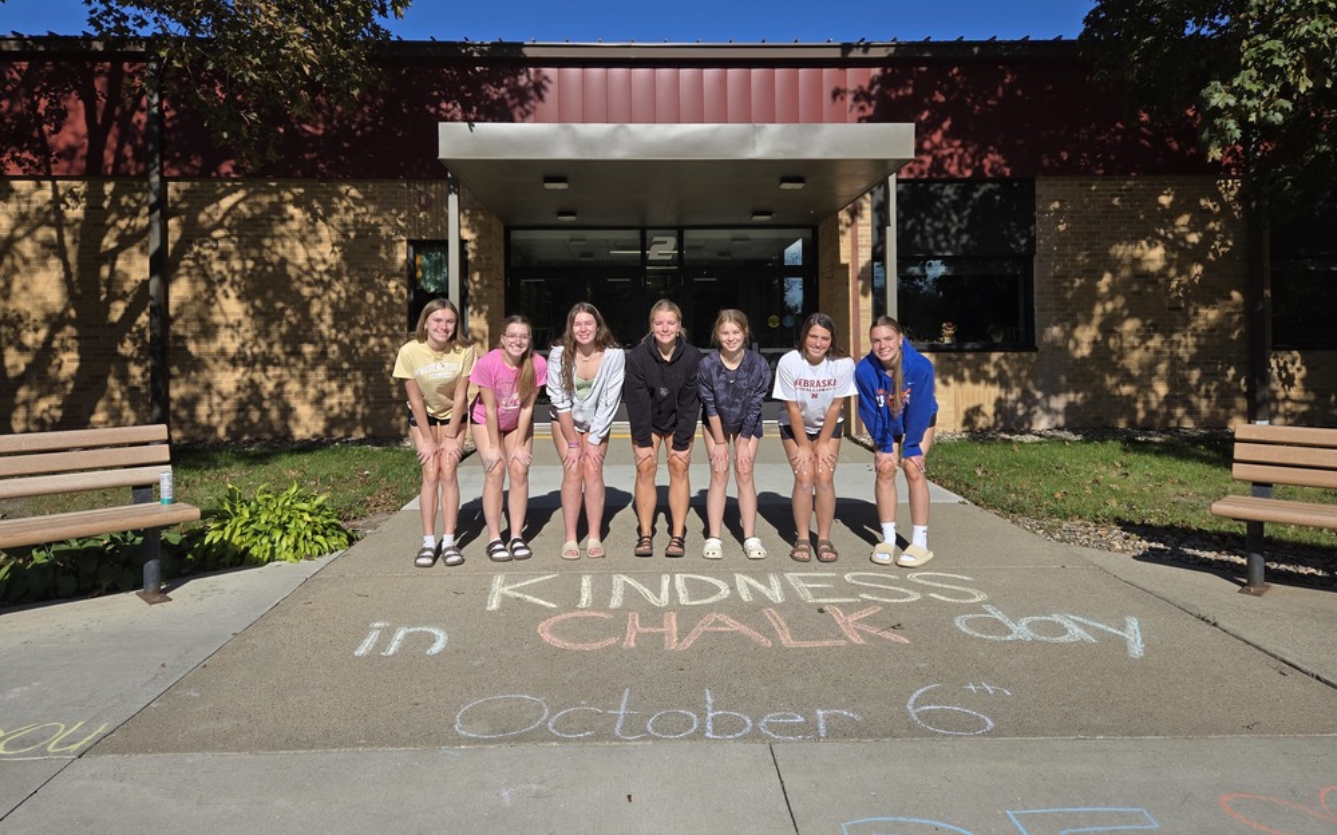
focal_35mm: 25
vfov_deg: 49.0
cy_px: 347
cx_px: 662
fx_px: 911
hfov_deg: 72.6
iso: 25
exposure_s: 1/3168
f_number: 1.8
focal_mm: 5.4
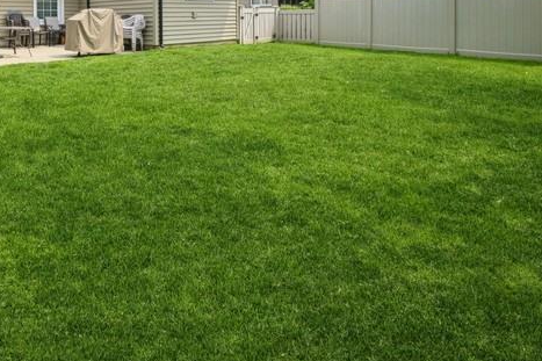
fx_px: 406
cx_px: 125
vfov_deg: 42.9
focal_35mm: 27
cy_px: 21
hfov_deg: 62.9
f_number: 11
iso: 400
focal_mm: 14
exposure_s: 1/400
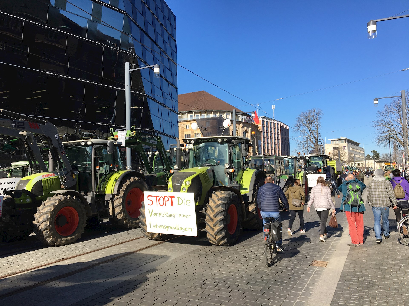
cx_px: 204
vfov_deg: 48.2
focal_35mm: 29
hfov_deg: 61.7
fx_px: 343
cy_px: 153
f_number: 2.2
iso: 25
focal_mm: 4.15
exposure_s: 1/1304
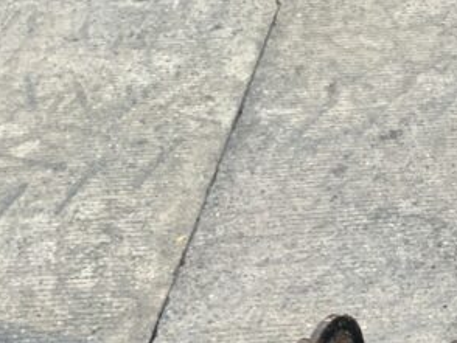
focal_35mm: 101
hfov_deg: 17.4
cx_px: 690
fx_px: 1334
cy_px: 396
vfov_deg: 14.3
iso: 64
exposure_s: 1/122
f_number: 1.8
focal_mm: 3
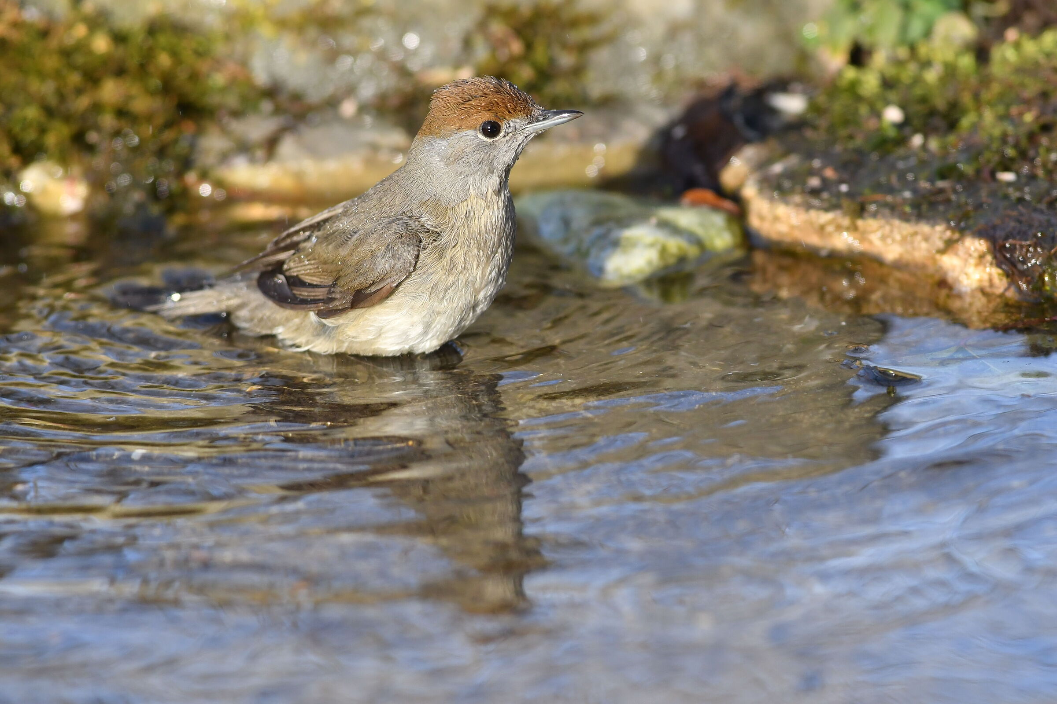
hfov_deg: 3.4
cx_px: 528
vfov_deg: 2.3
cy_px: 352
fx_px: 17615
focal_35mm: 600
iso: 500
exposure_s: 1/500
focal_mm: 300
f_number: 4
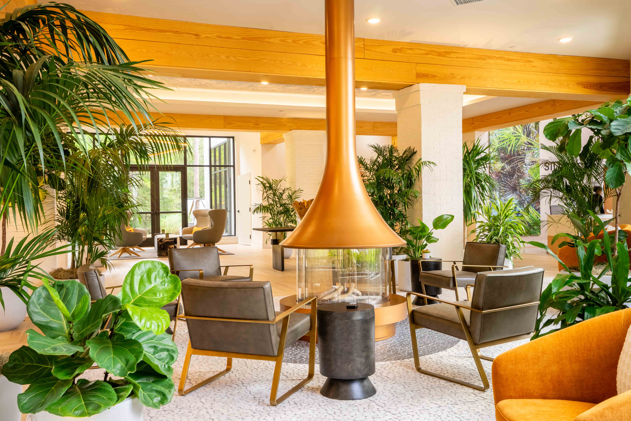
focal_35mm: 35
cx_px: 316
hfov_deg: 54.4
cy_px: 210
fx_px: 613
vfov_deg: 37.9
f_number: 11
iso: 400
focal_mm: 35
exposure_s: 1/60
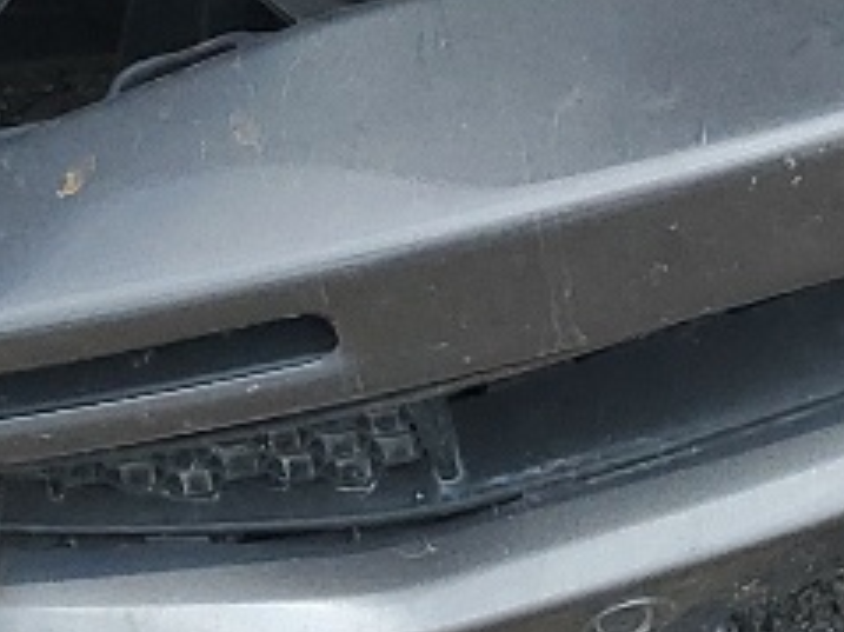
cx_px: 1292
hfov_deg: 10.9
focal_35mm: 174
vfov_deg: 7.8
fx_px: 4240
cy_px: -964
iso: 50
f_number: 1.5
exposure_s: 1/2000
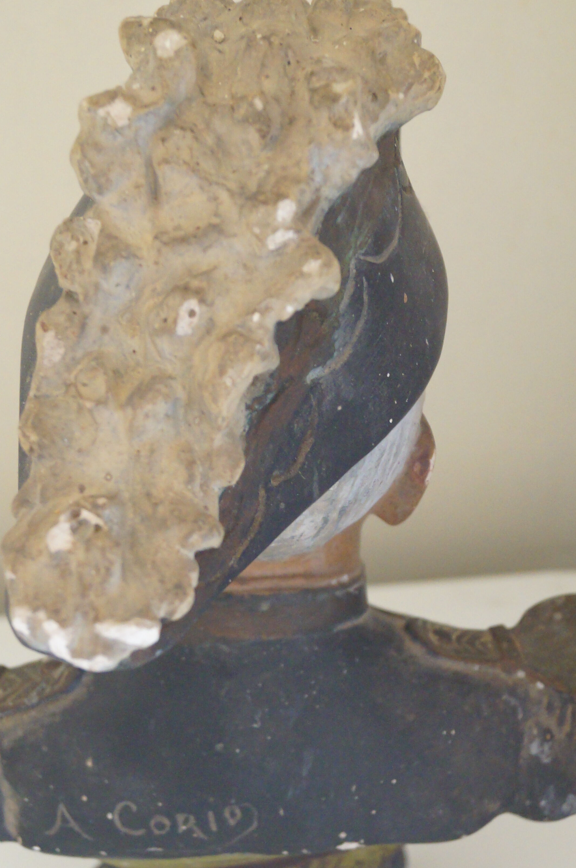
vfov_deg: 31.4
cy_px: 526
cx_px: 263
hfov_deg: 21.2
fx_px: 1540
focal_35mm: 64
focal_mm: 28
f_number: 4.5
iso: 2500
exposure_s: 1/60
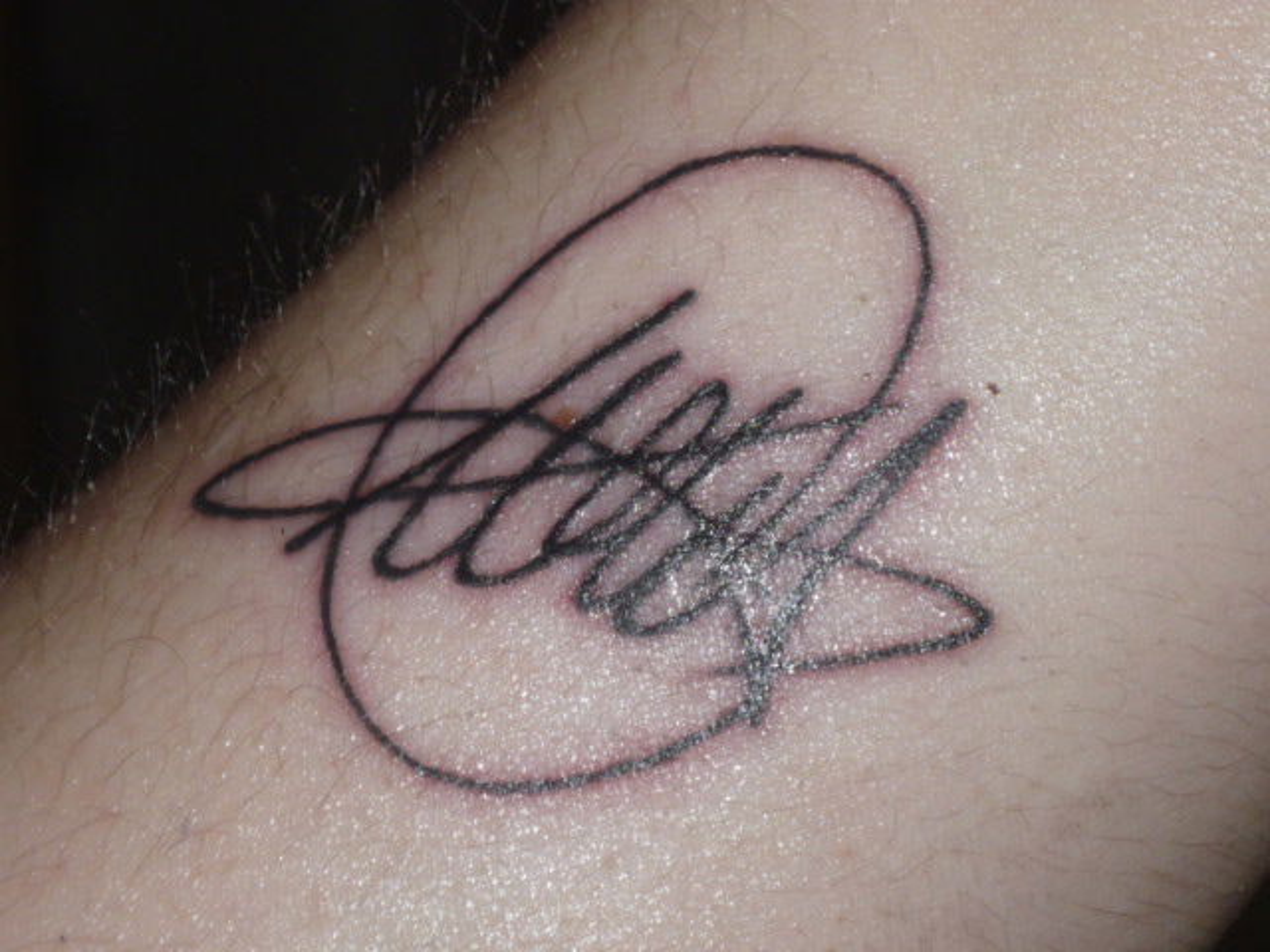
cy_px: 476
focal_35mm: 180
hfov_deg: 11.0
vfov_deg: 8.2
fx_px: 6604
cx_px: 635
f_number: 5.6
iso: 100
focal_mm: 17.6
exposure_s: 1/50
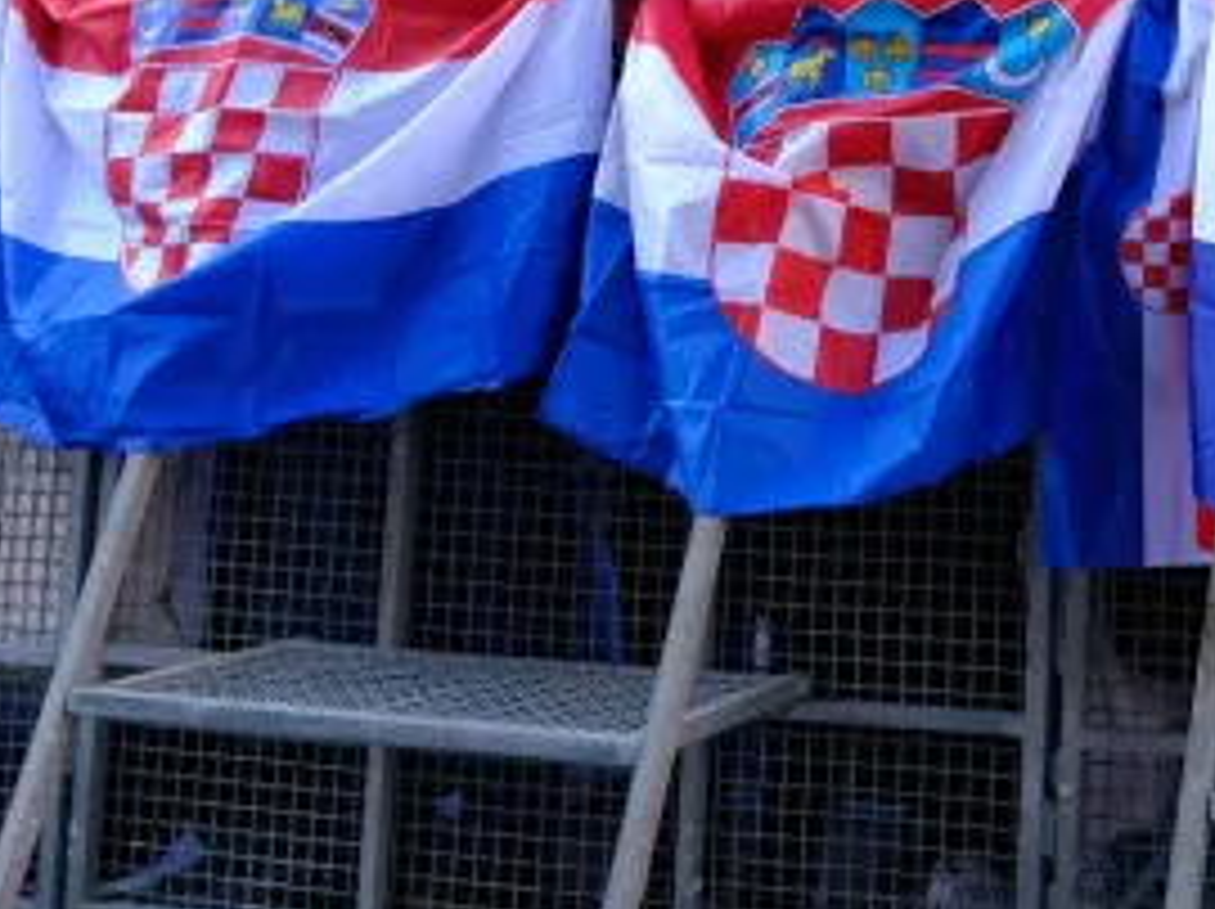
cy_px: -164
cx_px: 1494
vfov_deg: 21.1
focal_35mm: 65
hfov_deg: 26.3
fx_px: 2279
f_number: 4
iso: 800
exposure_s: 1/640
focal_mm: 16
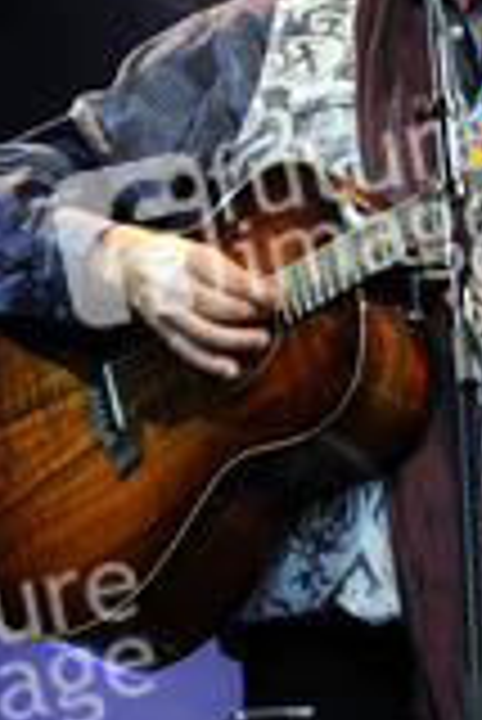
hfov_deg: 2.8
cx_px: 417
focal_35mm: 500
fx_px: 10019
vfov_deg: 4.1
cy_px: 446
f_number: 4
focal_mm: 200
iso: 400
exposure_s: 1/200
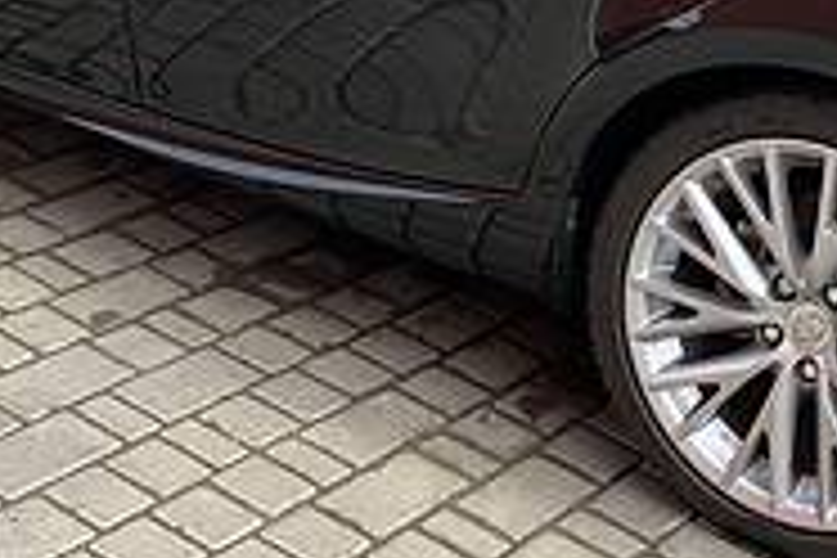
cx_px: 824
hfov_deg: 22.5
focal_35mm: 87
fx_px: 2023
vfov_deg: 15.2
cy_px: -104
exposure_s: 1/639
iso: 25
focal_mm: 4.2
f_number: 1.8
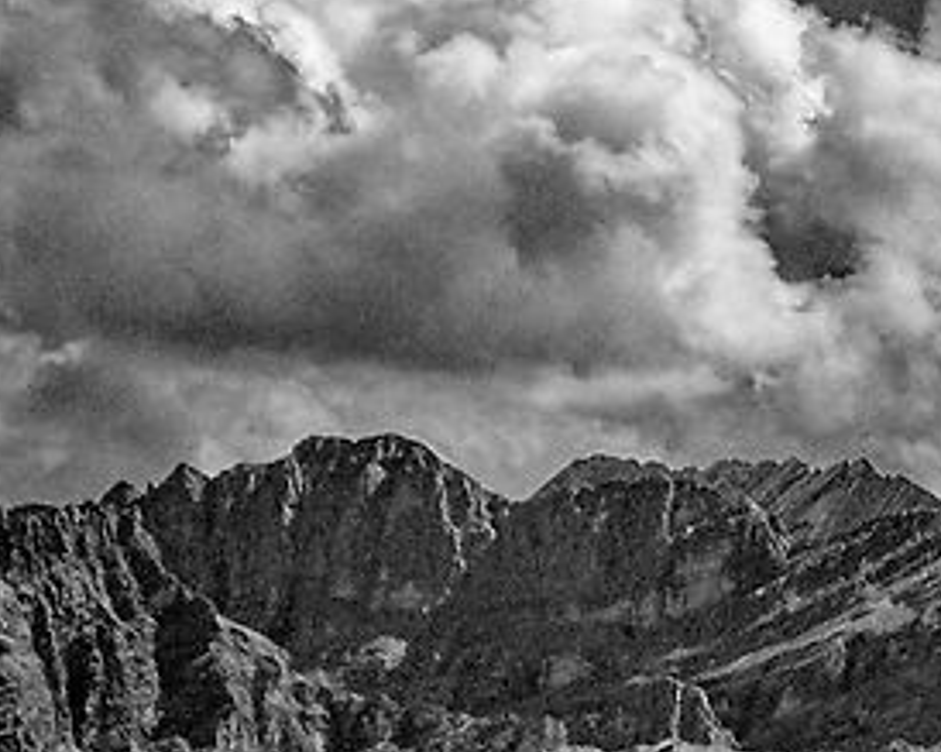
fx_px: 10301
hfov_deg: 4.7
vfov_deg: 4.2
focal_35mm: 370
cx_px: 3929
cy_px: 934
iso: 200
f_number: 4
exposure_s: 1/1000
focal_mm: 45
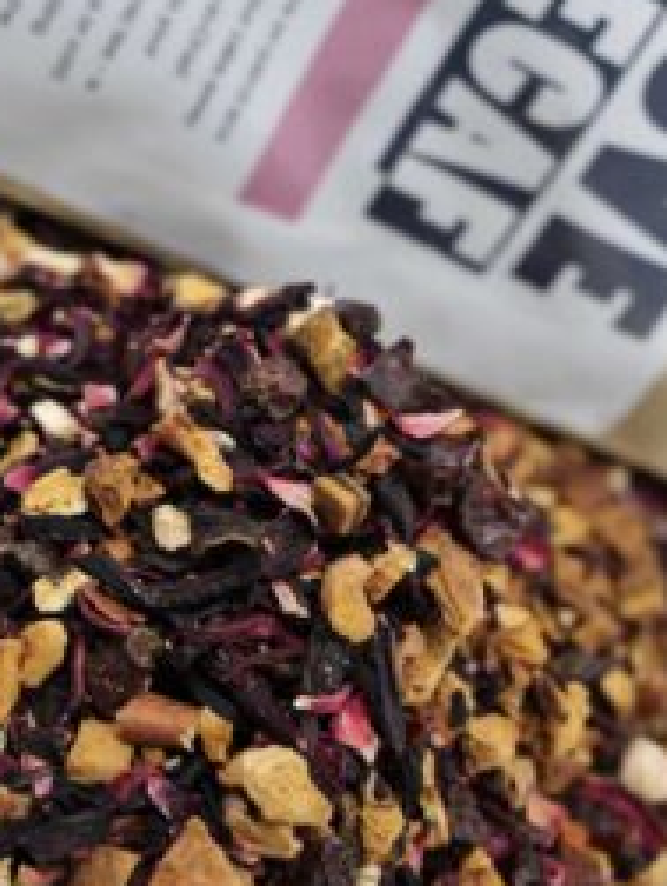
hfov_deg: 21.0
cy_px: 381
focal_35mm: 70
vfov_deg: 27.7
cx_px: 254
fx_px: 1794
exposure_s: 1/160
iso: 200
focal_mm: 22
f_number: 4.5
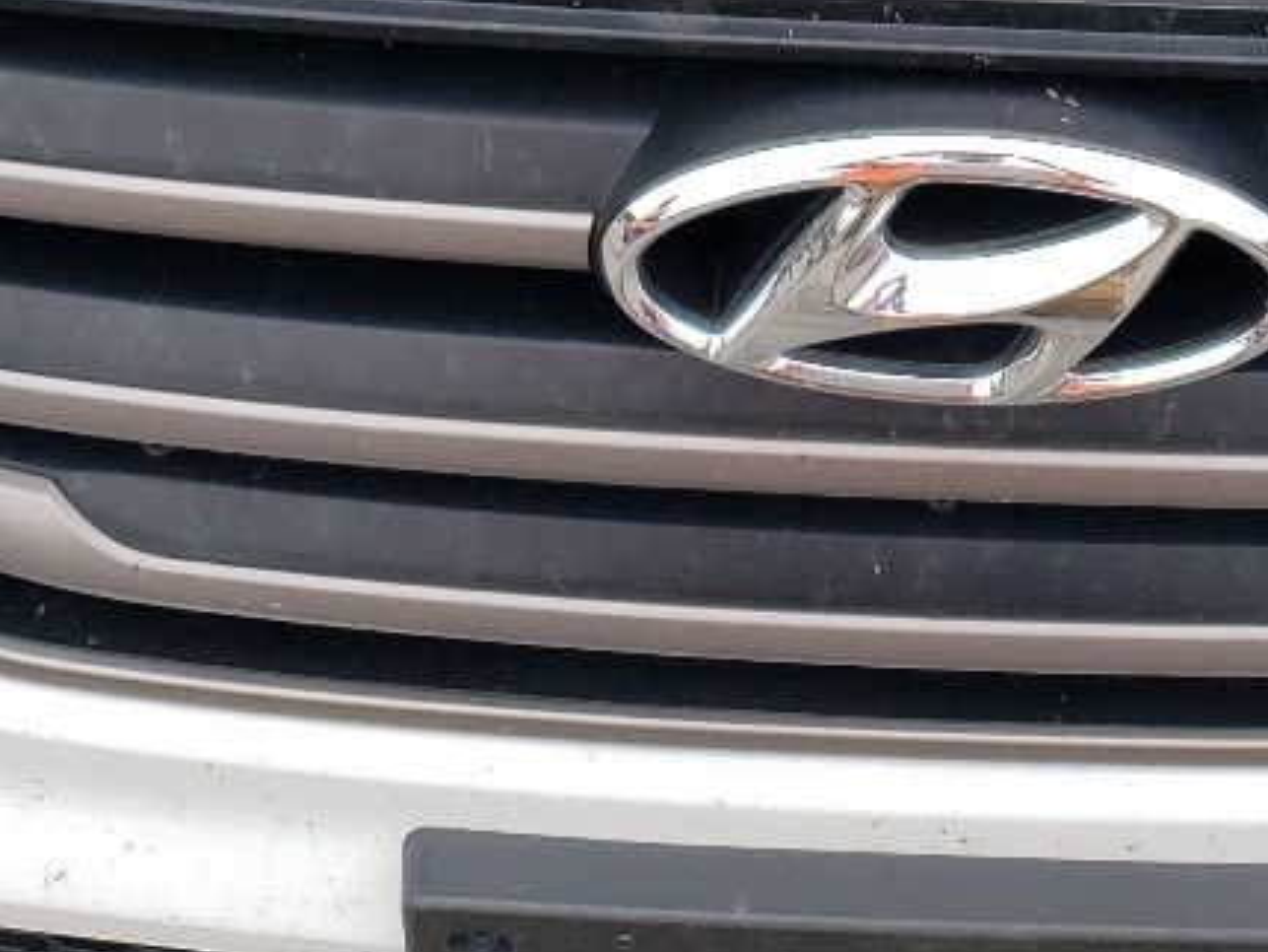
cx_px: 1037
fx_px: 3554
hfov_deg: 20.0
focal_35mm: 97
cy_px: -491
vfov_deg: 14.2
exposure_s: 1/400
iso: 50
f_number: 1.5
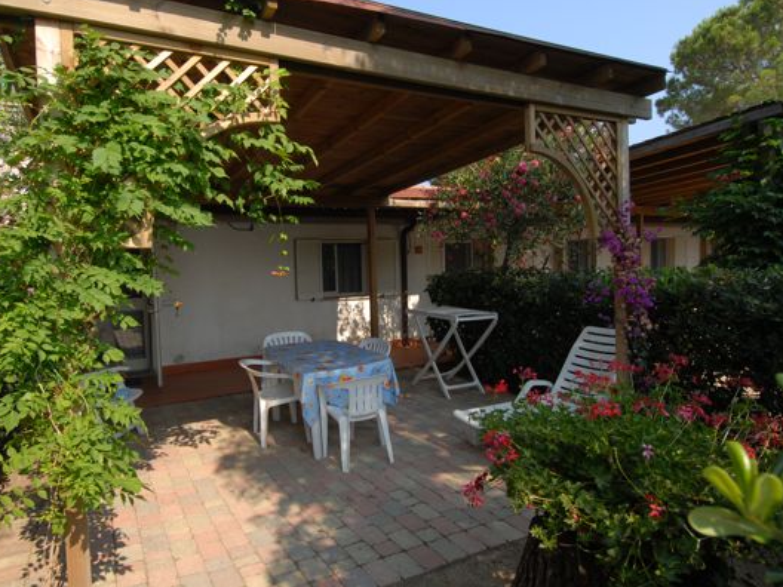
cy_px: 292
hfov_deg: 73.7
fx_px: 520
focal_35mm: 23
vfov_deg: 58.9
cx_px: 354
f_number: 7.1
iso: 125
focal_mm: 14
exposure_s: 1/180
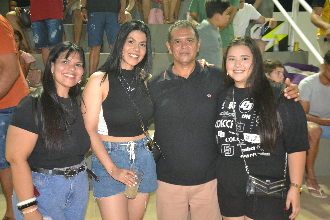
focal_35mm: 39
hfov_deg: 49.6
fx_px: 357
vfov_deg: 34.2
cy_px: 110
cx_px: 165
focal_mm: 26
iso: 3200
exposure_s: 1/60
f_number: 4
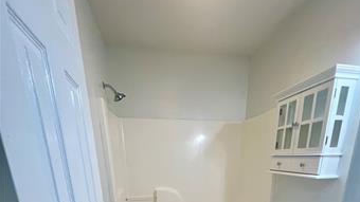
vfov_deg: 42.6
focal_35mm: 20
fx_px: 191
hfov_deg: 86.6
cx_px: 190
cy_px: 226
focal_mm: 1.57
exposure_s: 1/120
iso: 160
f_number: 1.8
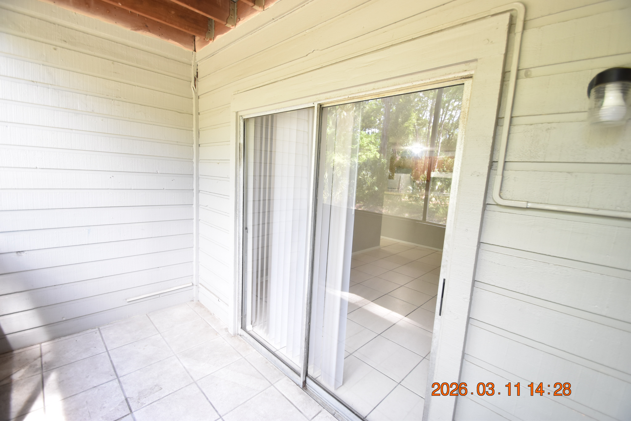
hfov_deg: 100.4
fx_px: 263
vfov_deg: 77.3
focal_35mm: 15
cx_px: 316
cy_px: 210
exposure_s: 1/60
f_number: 3.5
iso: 800
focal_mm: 10
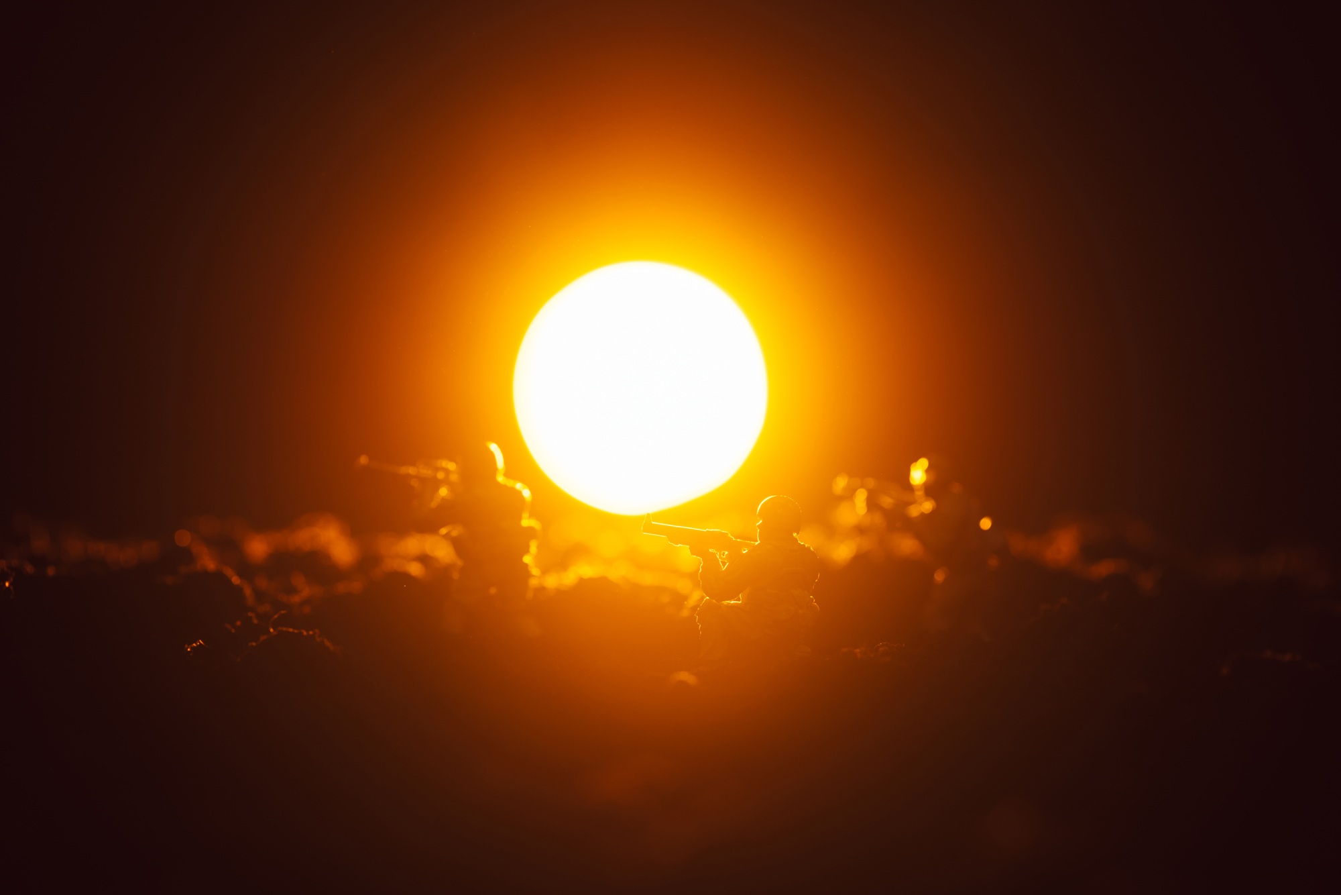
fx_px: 3912
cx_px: 670
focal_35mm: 105
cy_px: 448
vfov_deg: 13.0
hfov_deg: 19.5
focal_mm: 105
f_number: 6.3
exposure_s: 1/160
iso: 100
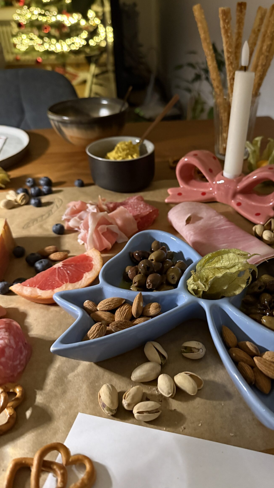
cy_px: 230
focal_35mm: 29
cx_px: 188
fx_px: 375
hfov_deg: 39.6
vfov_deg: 66.0
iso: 1000
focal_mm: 6.76
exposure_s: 1/35
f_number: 1.78
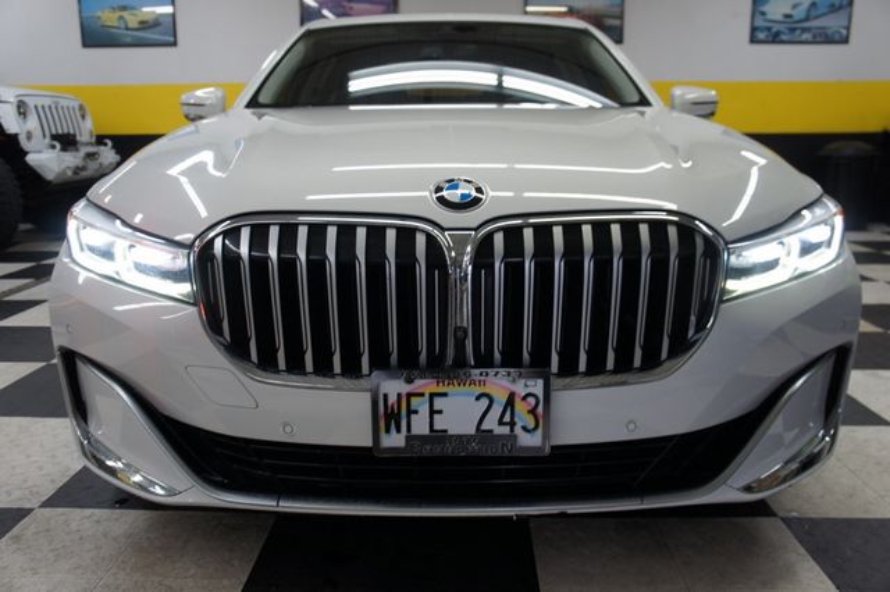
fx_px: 778
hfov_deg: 59.5
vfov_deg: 41.7
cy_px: 296
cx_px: 445
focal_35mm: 32
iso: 200
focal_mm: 21
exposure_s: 1/40
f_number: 4
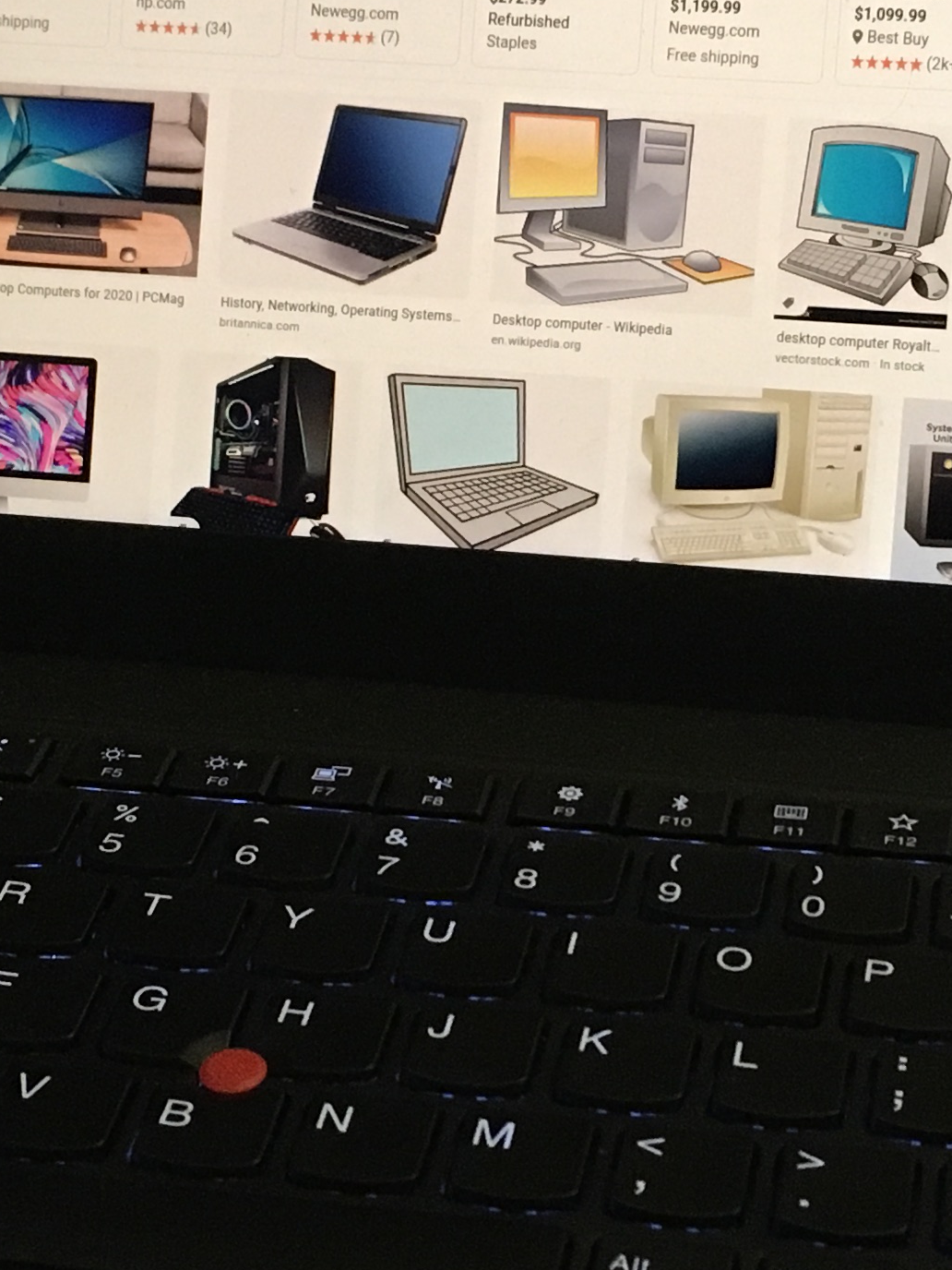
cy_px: 647
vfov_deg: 23.0
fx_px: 3117
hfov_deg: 17.4
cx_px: 533
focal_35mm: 85
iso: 200
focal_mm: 4.15
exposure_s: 1/30
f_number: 2.2
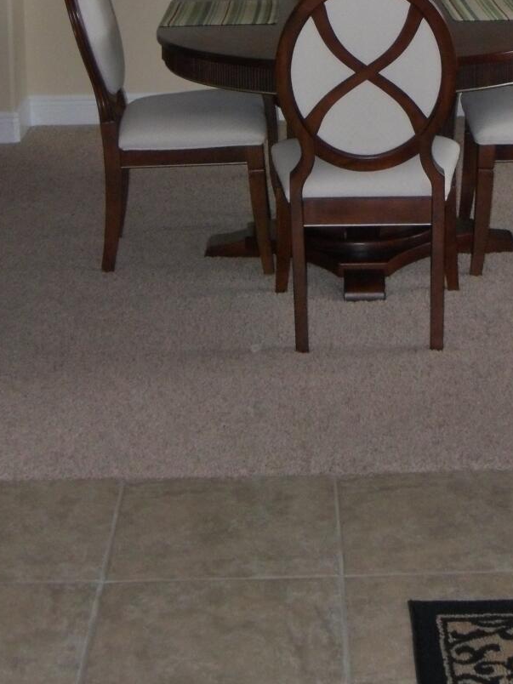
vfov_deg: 17.0
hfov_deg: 13.2
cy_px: -65
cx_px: 386
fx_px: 2213
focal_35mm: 112
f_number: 3.5
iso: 400
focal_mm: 6.3
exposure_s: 1/45
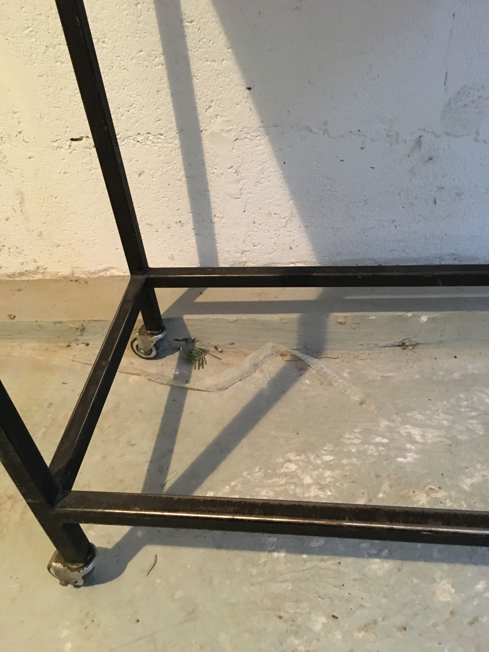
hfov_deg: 48.2
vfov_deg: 61.7
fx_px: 546
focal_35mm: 29
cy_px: 326
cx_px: 244
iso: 320
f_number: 2.2
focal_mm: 4.15
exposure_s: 1/17
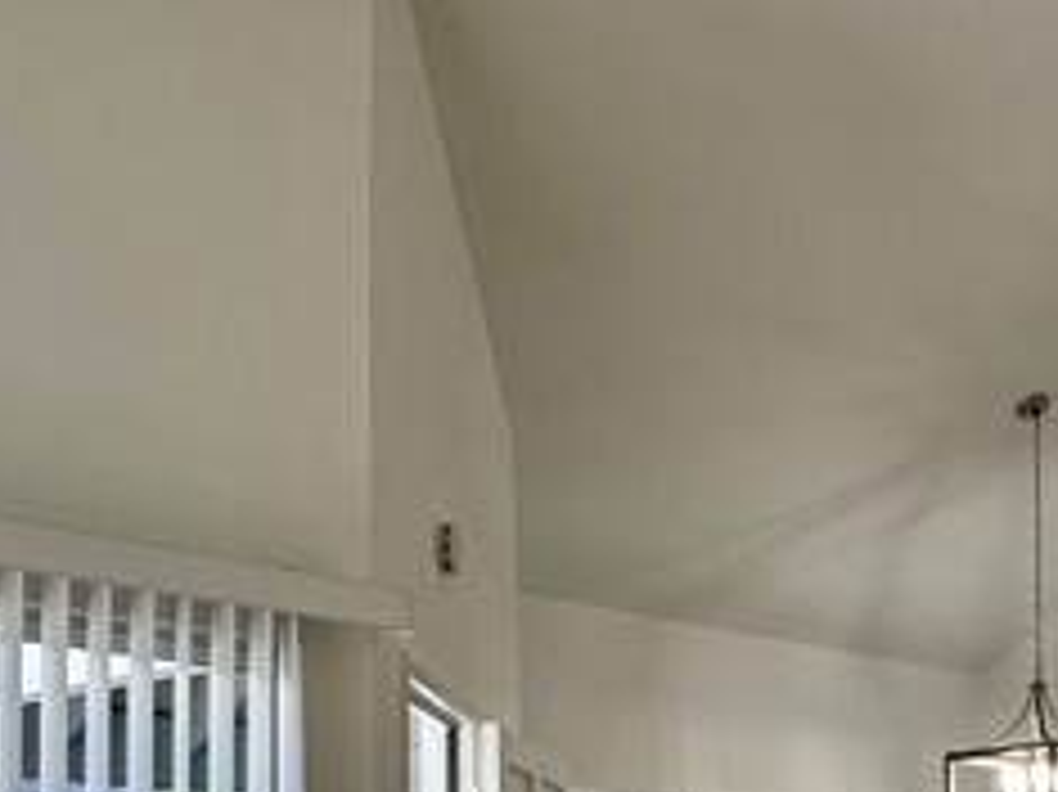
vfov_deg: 22.1
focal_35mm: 61
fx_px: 1863
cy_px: 968
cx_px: 990
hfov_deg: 30.1
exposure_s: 1/130
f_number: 2.2
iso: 40
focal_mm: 2.22
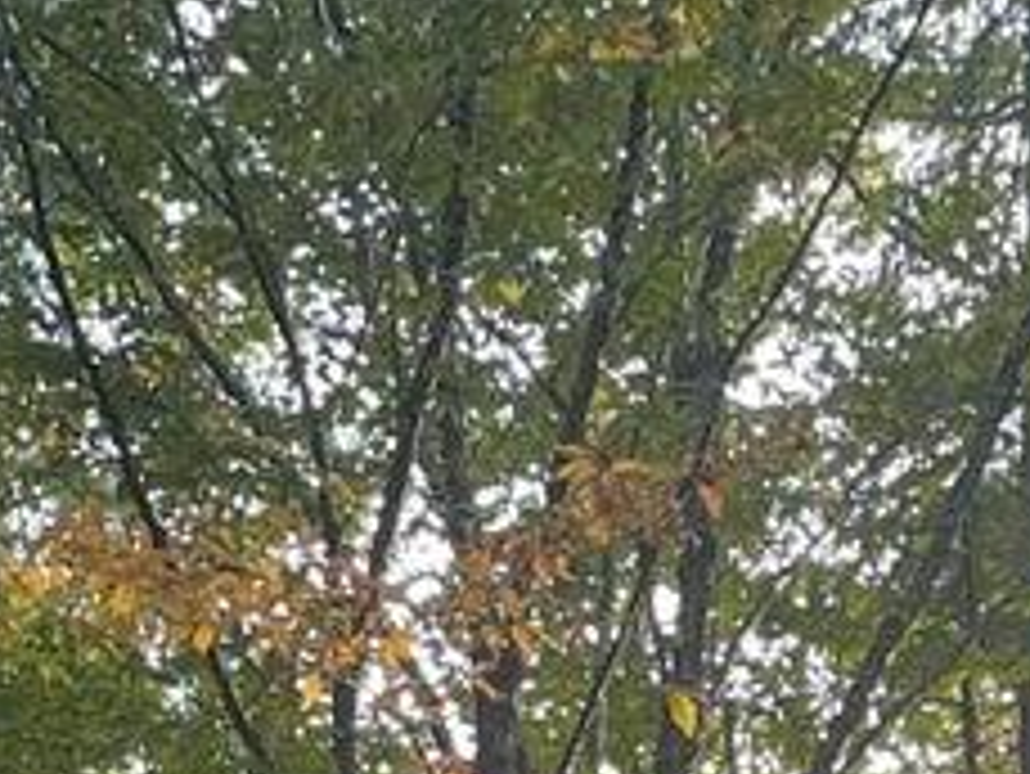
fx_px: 4436
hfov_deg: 13.0
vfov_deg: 8.7
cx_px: -151
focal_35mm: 149
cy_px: 2066
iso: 125
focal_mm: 5.1
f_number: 1.6
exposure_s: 1/121
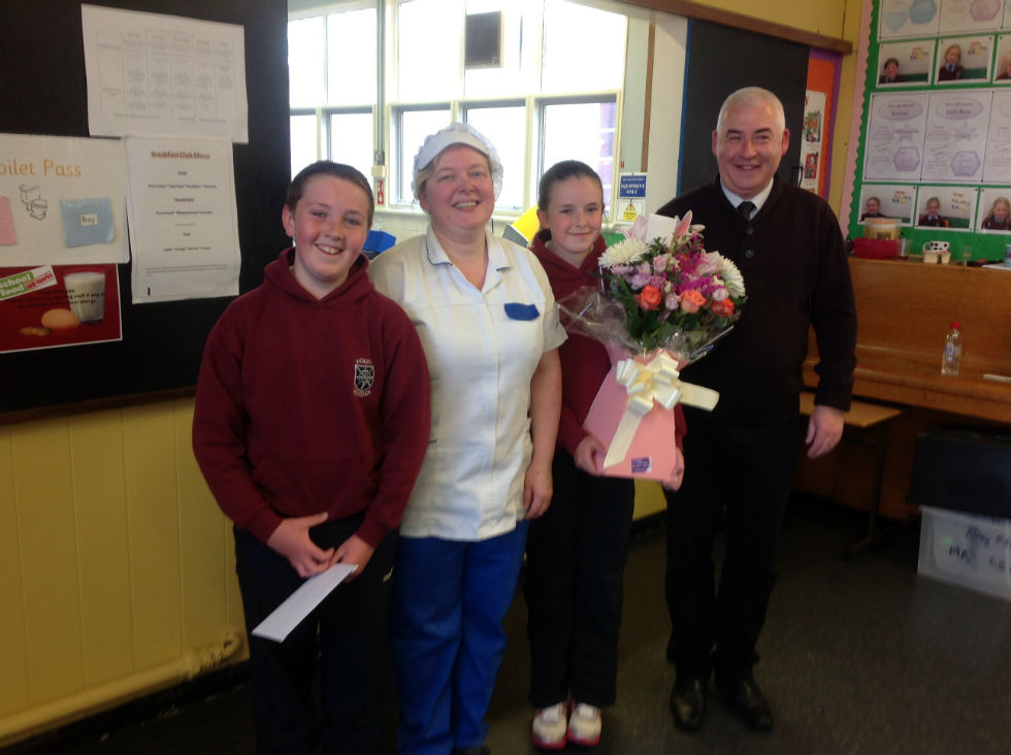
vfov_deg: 40.6
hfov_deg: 52.7
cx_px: 506
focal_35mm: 35
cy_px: 378
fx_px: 1021
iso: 50
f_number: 2.4
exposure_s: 1/20
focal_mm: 4.28
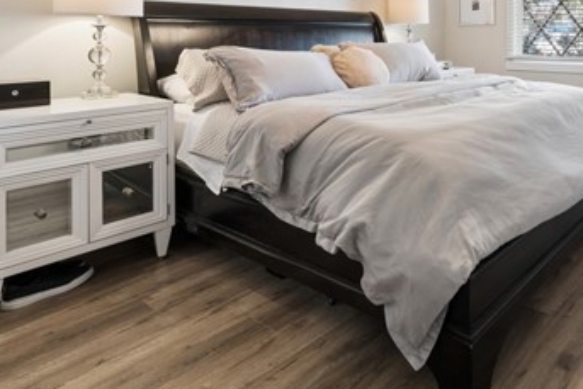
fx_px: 454
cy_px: 42
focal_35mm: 28
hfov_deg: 61.4
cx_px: 445
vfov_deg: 42.7
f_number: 8
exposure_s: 1/10
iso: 400
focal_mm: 15
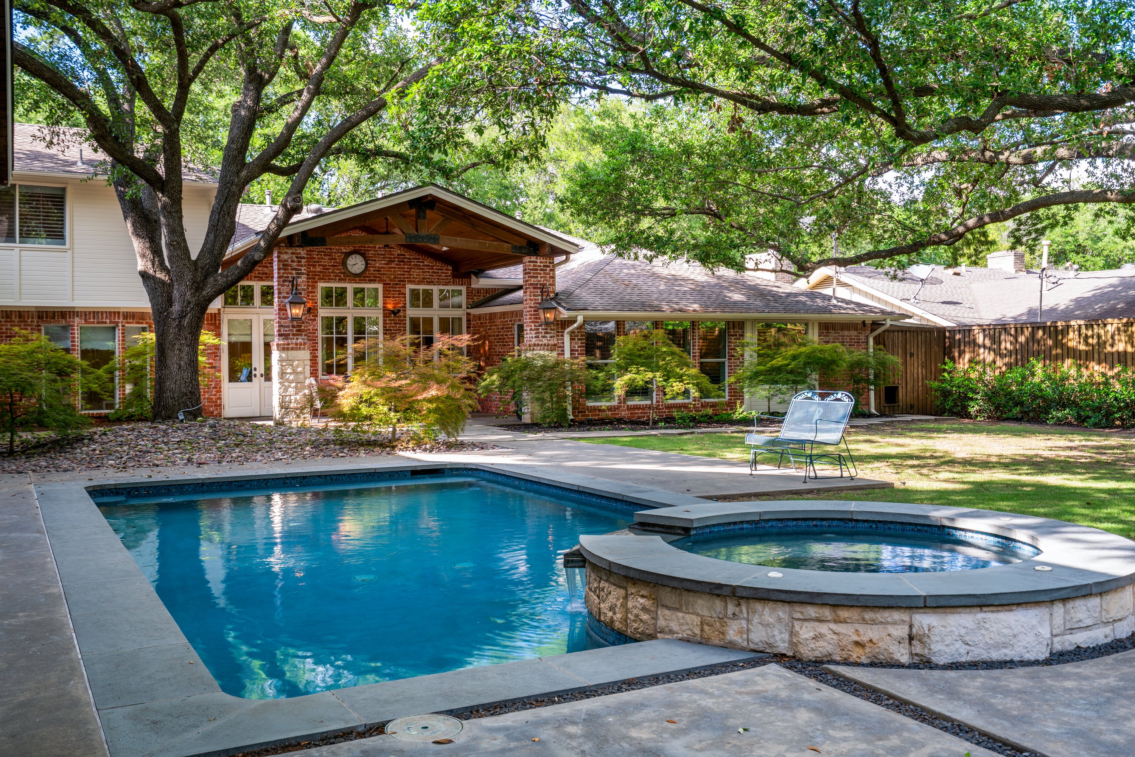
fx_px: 1072
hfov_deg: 55.8
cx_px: 568
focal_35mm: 34
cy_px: 378
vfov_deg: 38.9
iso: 100
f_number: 5.6
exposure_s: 1/25
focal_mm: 34
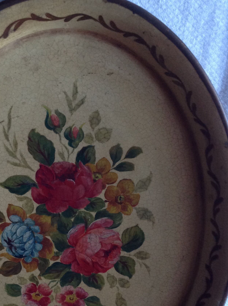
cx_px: 66
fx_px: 475
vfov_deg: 35.4
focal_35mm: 54
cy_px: 189
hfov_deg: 26.7
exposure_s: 1/15
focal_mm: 4.28
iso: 125
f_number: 2.4
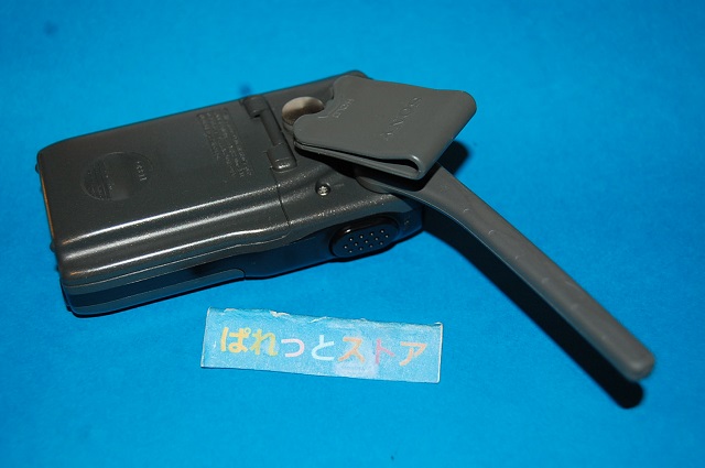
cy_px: 234
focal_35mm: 51
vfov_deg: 26.4
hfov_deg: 38.9
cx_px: 352
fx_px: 997
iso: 400
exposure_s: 1/60
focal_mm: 34
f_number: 4.5
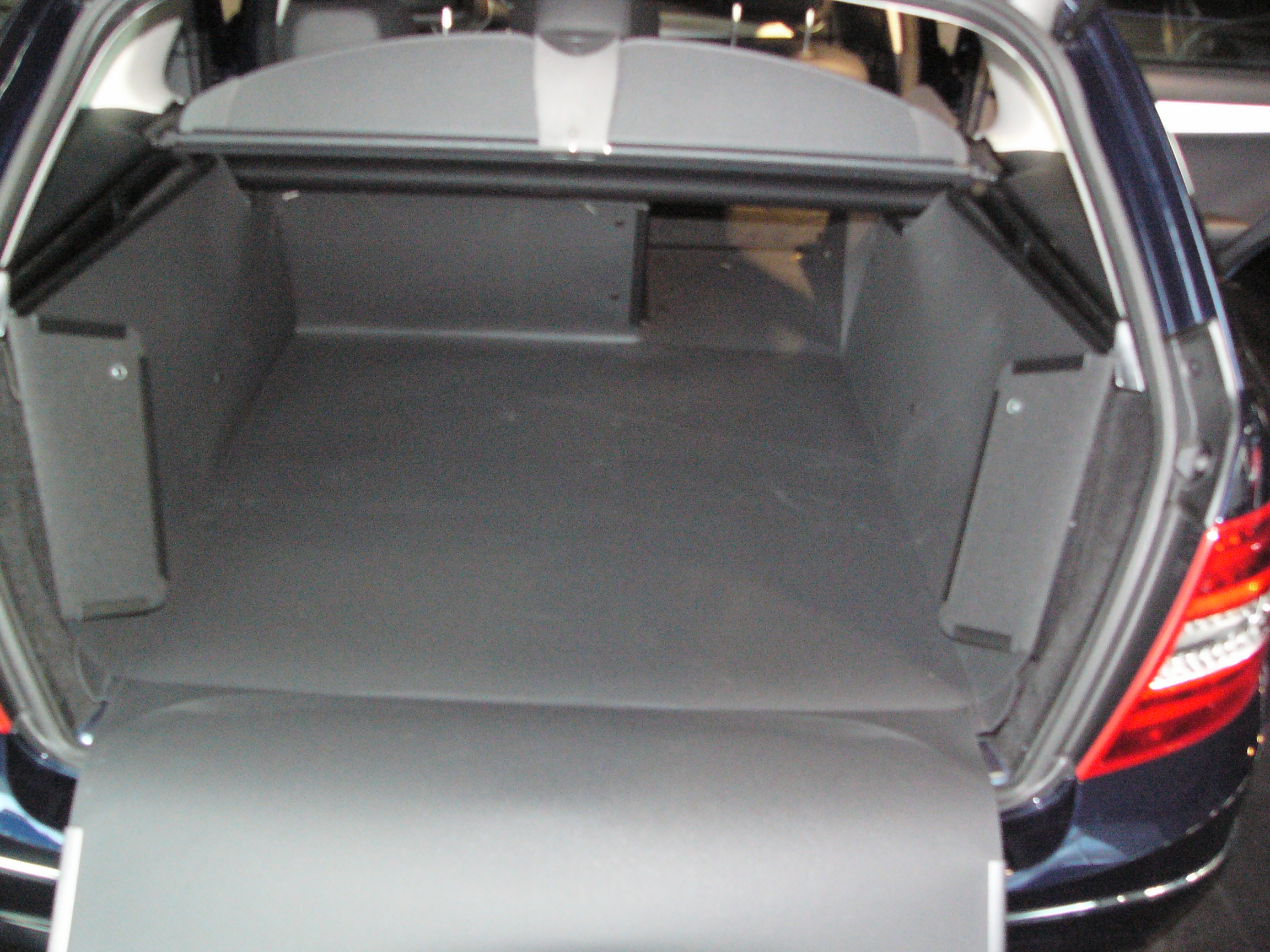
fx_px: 1321
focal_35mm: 36
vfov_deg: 39.7
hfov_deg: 51.4
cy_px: 476
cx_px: 635
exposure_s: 1/50
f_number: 2.8
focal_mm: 6
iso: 400
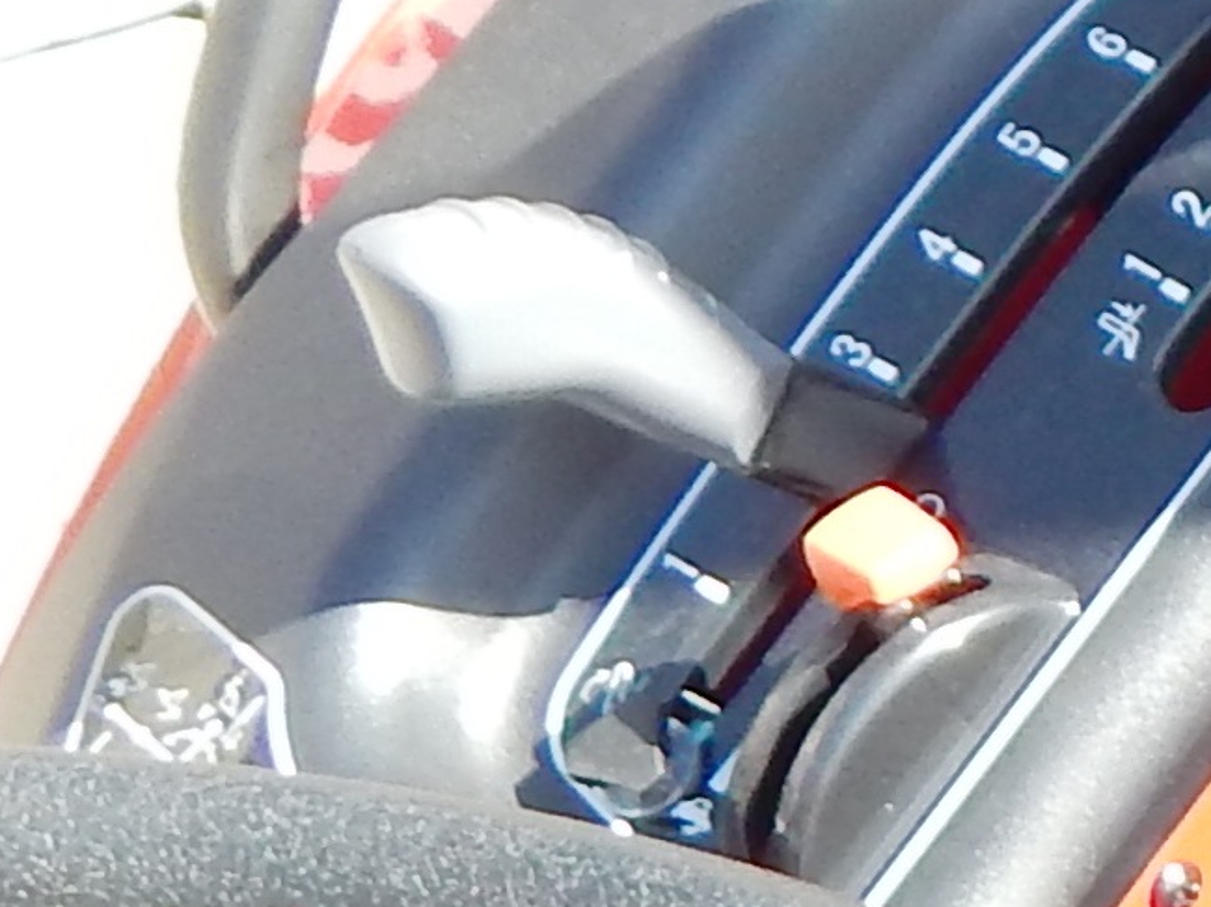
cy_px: 1015
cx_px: 3123
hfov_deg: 10.5
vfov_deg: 9.4
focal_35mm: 156
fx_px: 5455
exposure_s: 1/250
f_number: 3
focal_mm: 4
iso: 125
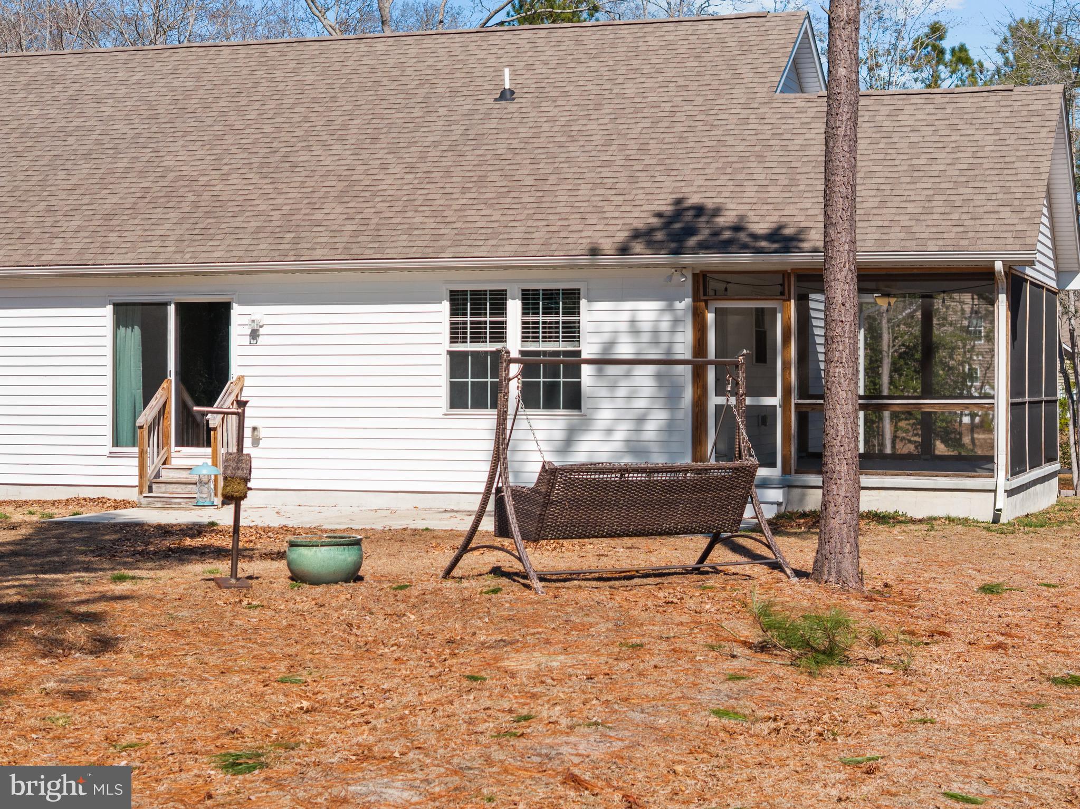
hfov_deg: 27.8
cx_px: 540
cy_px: 404
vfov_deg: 21.0
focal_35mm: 70
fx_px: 2183
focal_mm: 19.35
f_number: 2.8
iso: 100
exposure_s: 1/1600
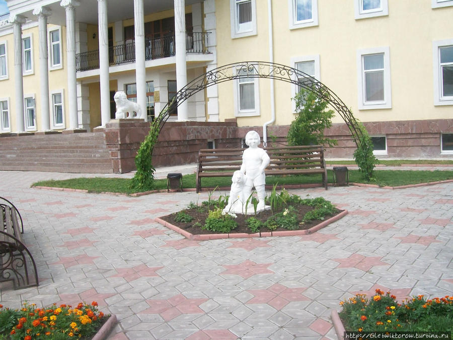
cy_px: 170
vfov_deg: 39.7
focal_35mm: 36
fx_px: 471
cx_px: 226
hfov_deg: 51.4
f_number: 4.8
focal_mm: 6
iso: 80
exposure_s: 1/400
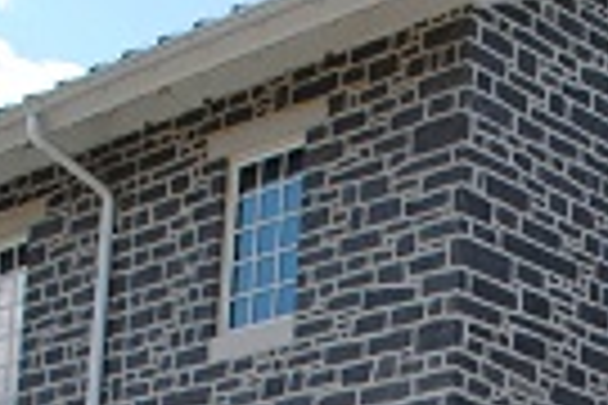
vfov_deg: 10.5
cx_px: 784
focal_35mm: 120
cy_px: 810
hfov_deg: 16.2
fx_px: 2027
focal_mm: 18
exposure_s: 1/250
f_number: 8
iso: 100
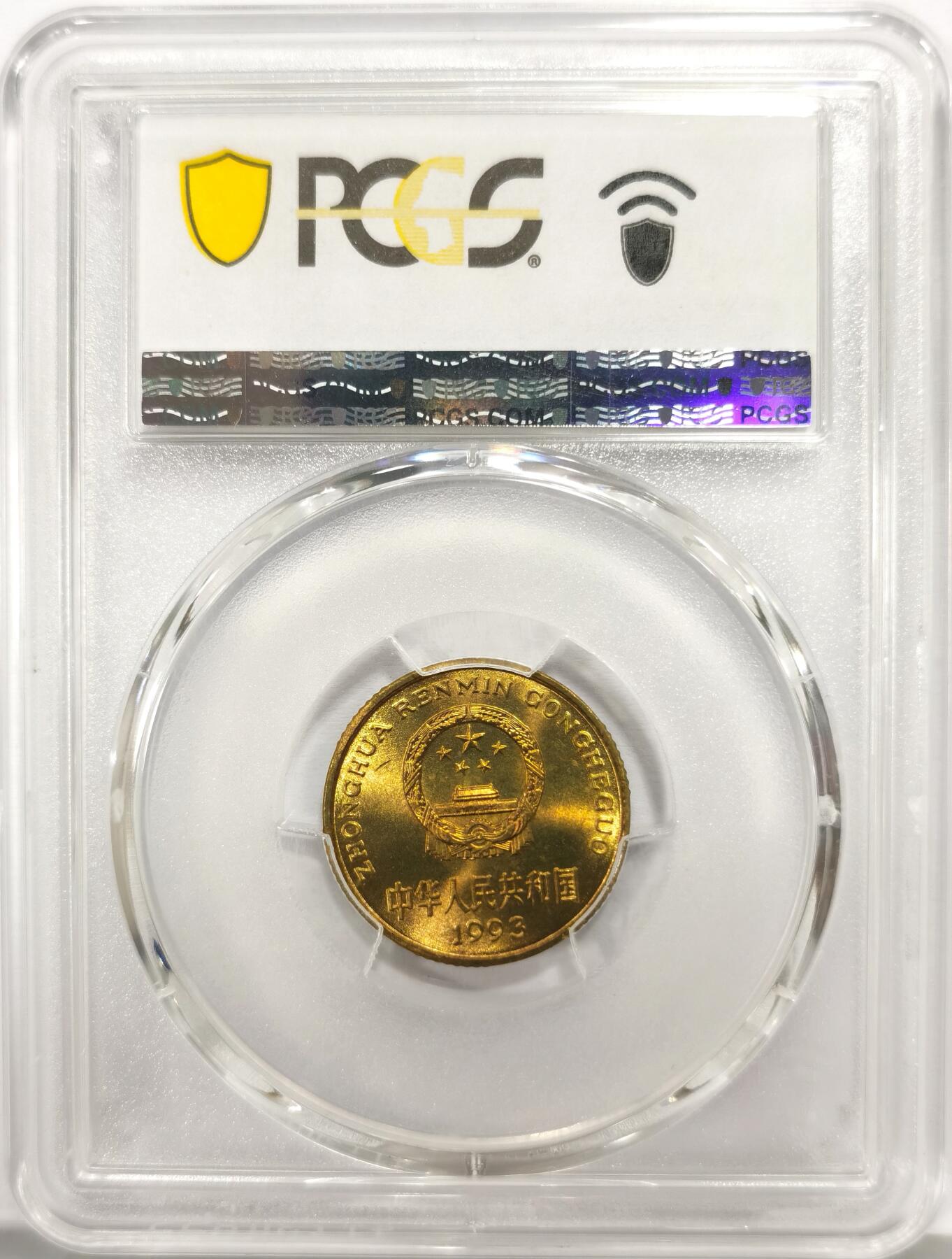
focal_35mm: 54
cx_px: 476
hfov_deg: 27.2
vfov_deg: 35.4
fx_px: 1969
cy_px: 630
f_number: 16
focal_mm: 5.56
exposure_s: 1/100
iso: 125
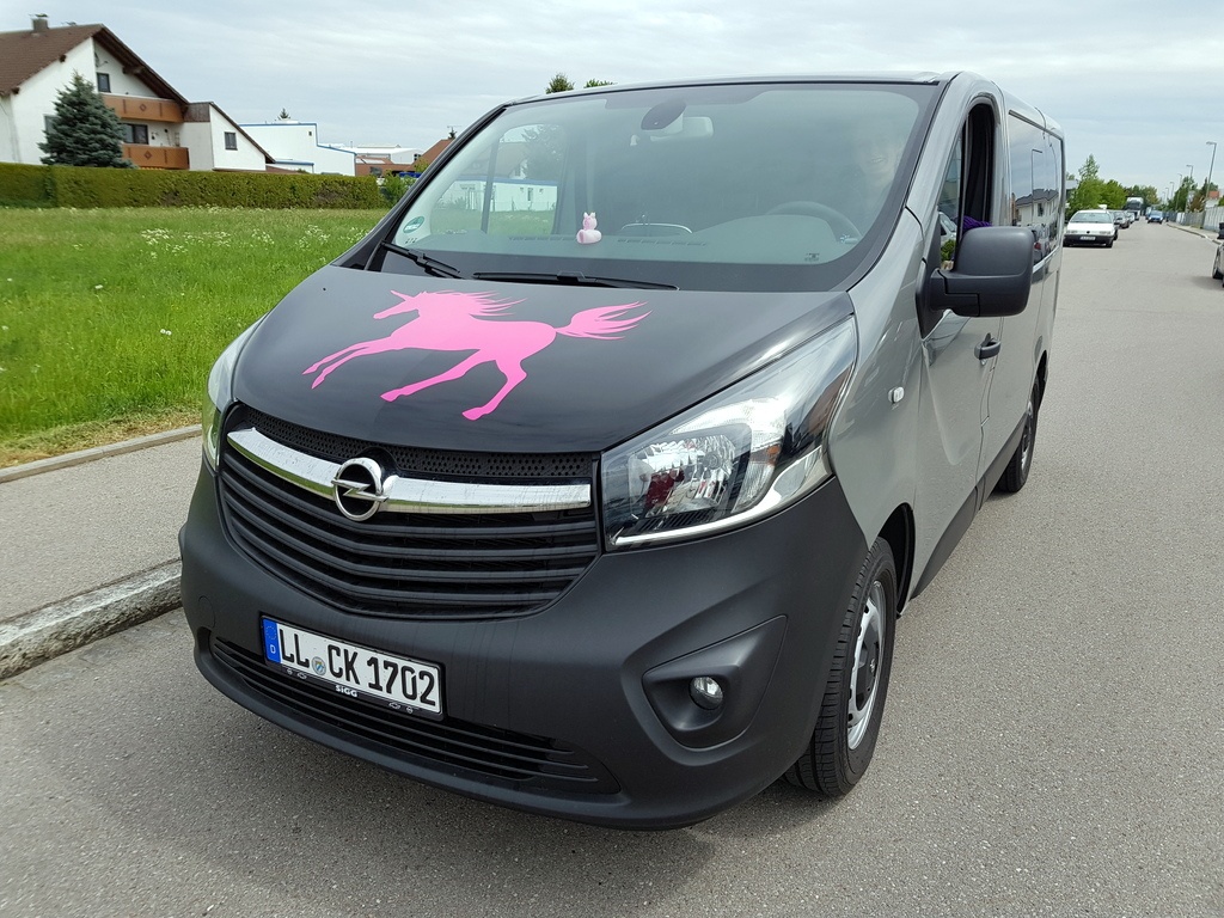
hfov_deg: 67.3
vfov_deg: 53.1
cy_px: 459
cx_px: 612
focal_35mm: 26
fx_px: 919
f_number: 1.7
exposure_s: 1/1548
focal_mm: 4.2
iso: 40
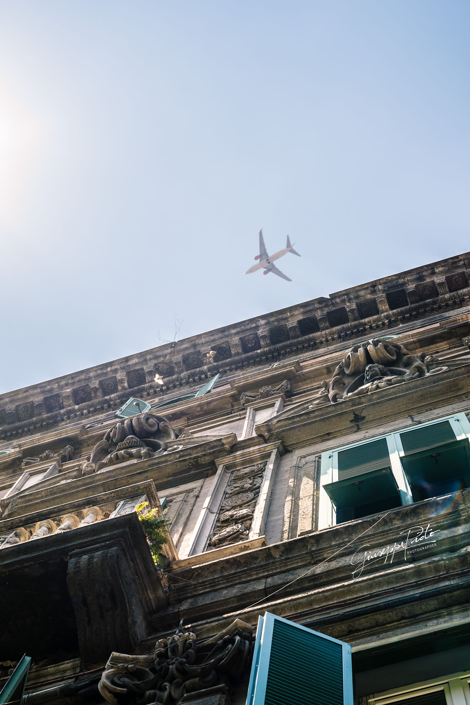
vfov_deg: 39.6
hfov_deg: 27.0
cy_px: 352
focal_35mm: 50
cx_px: 235
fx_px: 979
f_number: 5
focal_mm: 50
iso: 50
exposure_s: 1/250
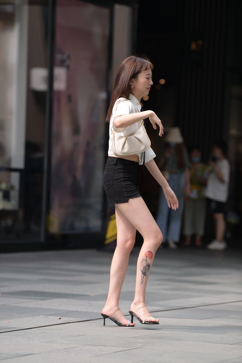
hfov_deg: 8.6
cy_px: 182
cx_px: 121
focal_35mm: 160
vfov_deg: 12.8
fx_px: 1613
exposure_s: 1/640
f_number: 3.5
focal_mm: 160
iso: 200
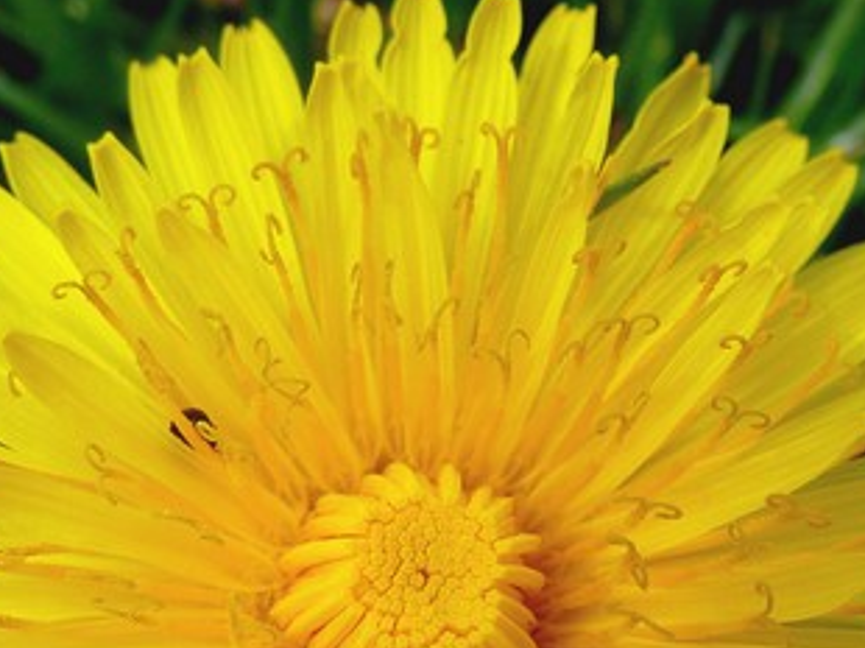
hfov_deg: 31.2
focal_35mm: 62
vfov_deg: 23.1
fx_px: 1548
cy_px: 575
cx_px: 363
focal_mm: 4.3
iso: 100
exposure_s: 1/400
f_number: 4
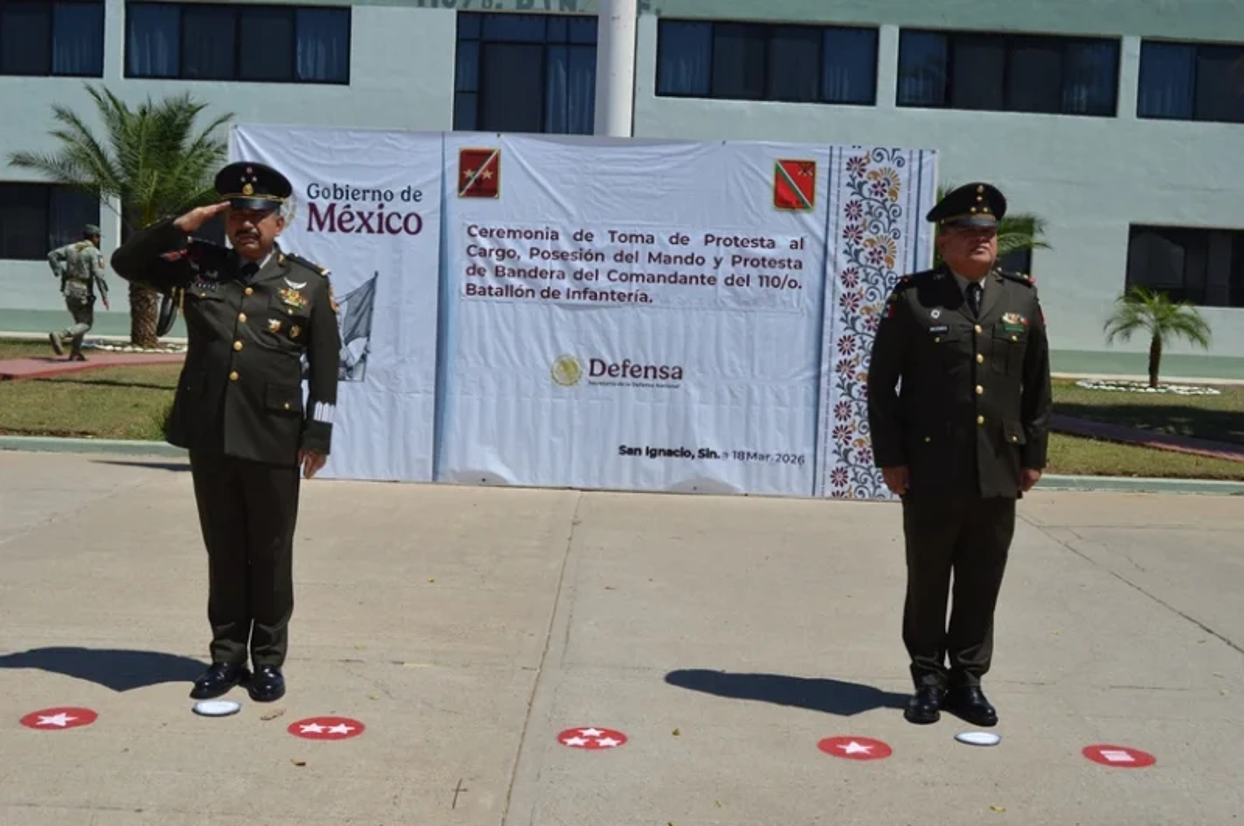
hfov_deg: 49.6
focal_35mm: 39
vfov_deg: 34.1
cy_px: 413
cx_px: 622
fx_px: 1346
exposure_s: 1/320
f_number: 8
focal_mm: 26
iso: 100
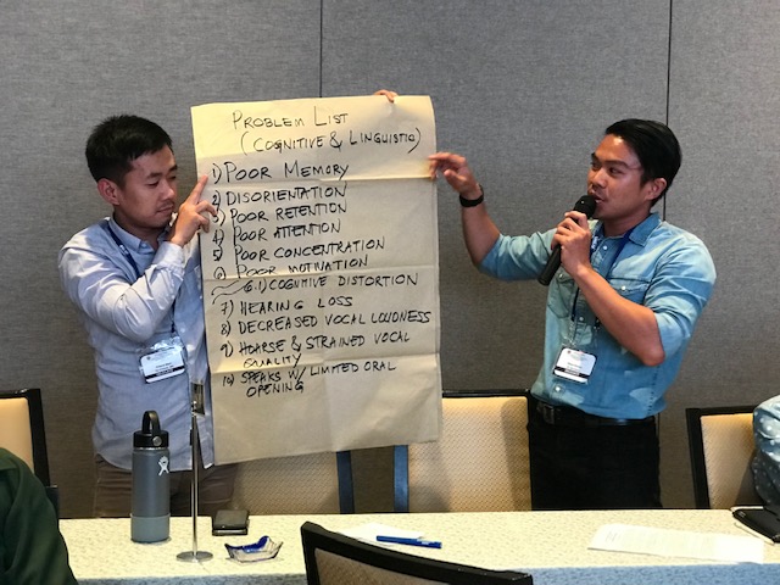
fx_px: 1284
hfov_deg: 33.8
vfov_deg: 25.7
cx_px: 390
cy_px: 292
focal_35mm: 57
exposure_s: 1/60
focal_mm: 6.6
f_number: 2.8
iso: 500
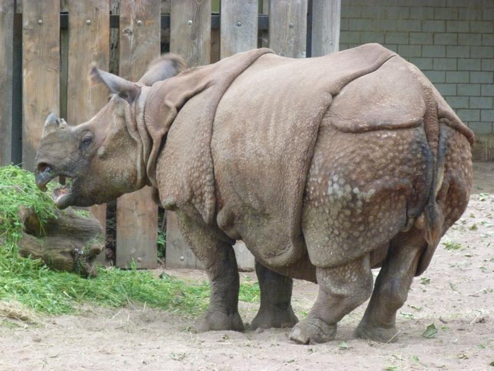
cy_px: 186
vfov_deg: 5.0
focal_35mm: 297
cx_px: 247
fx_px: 4238
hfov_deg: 6.7
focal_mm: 53.5
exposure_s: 1/40
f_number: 4
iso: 400
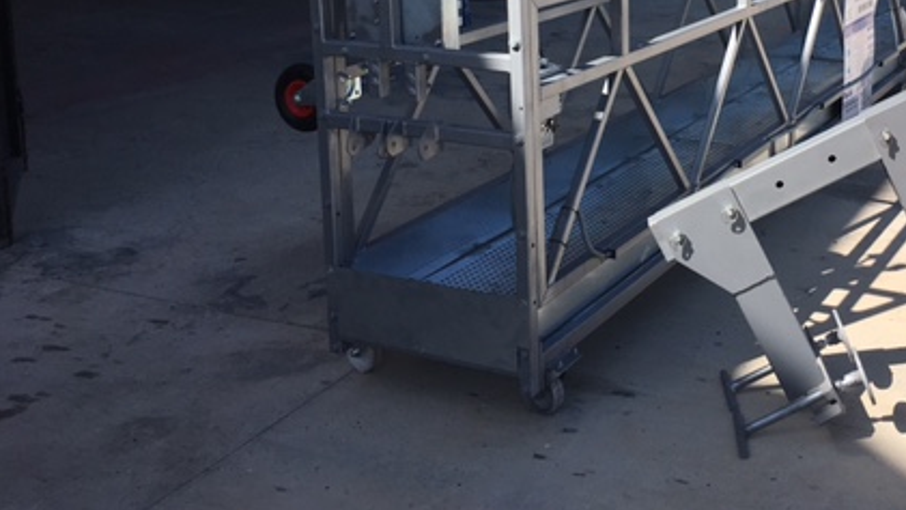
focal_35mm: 48
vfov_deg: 24.1
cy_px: 30
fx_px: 1153
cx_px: 684
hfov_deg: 41.6
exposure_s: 1/1923
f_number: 2.2
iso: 25
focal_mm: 4.15
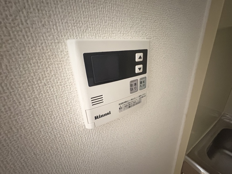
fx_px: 94
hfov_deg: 102.1
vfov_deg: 85.7
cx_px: 116
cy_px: 87
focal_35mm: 14
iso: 2000
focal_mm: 2.22
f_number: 2.2
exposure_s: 1/15
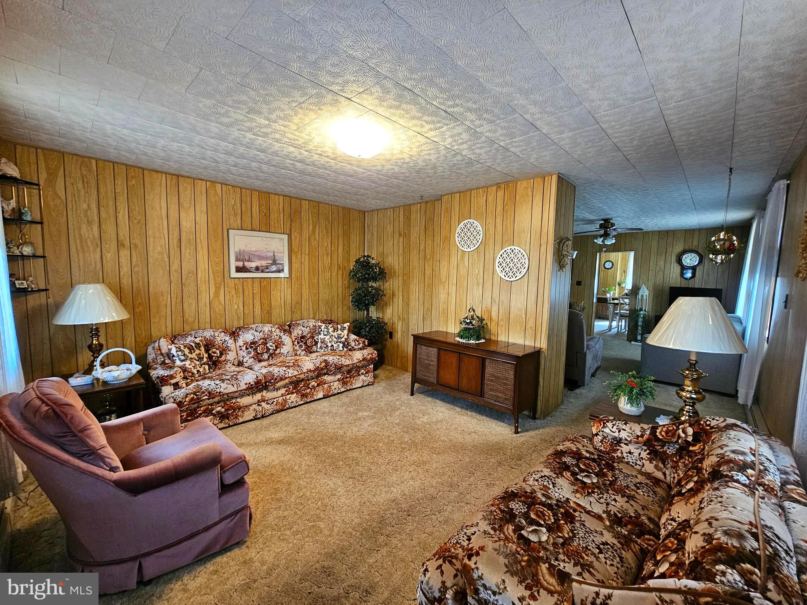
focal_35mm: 13
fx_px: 303
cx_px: 404
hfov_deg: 106.2
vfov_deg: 89.9
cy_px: 302
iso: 320
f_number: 2.2
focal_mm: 2.2
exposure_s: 1/40
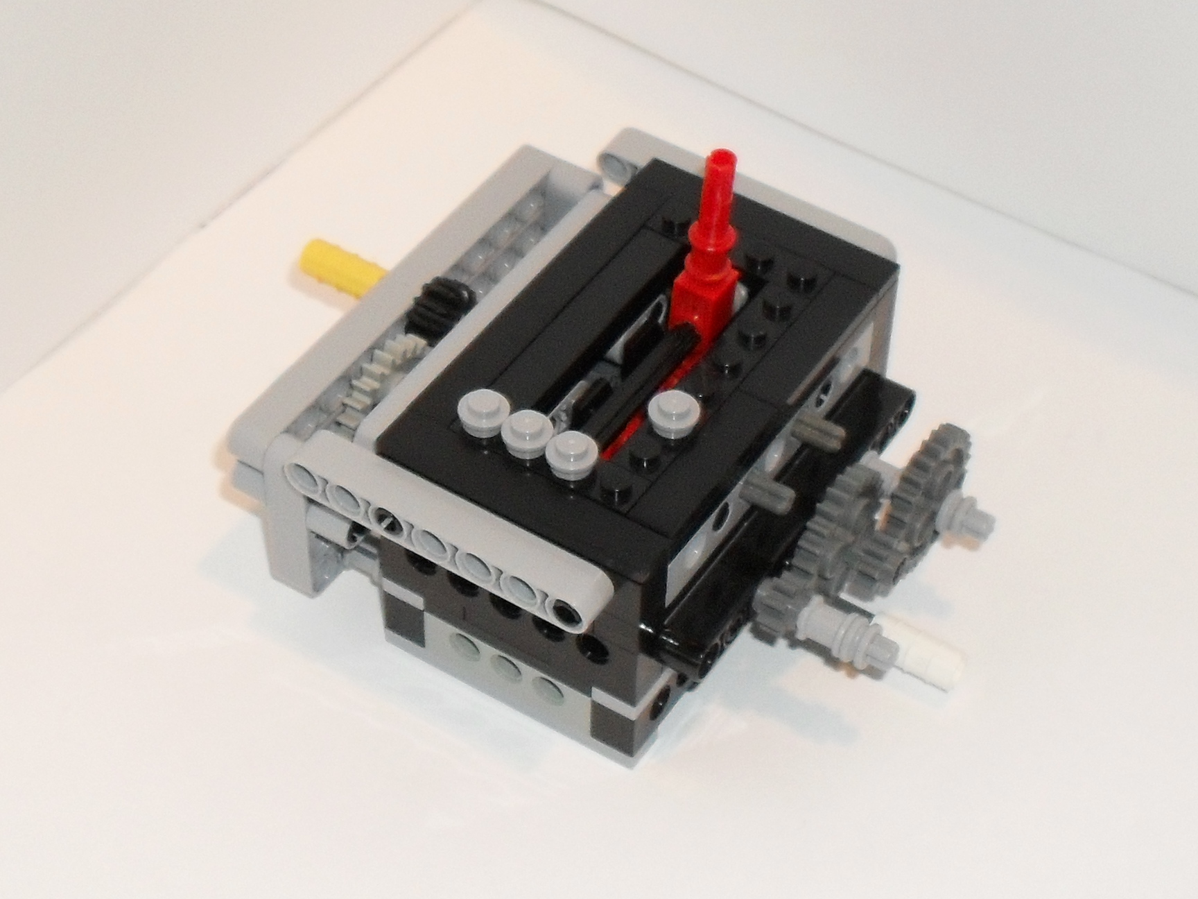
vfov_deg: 40.7
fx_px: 1211
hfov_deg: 52.6
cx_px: 599
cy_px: 450
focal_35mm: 35
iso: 200
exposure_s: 1/45
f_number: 3.2
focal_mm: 6.3
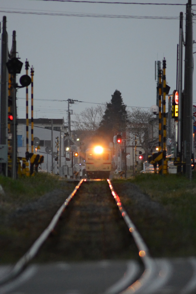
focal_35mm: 810
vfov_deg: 2.5
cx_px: 98
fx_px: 6619
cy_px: 147
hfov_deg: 1.7
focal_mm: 300
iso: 1600
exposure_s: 1/160
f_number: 4
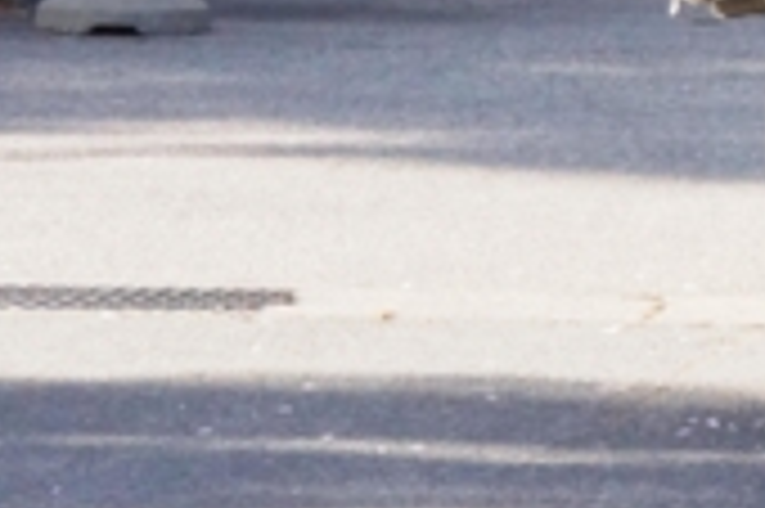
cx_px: 1732
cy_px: -488
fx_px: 6305
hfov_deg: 6.6
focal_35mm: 297
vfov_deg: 4.6
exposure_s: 1/80
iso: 1000
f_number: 25
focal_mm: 42
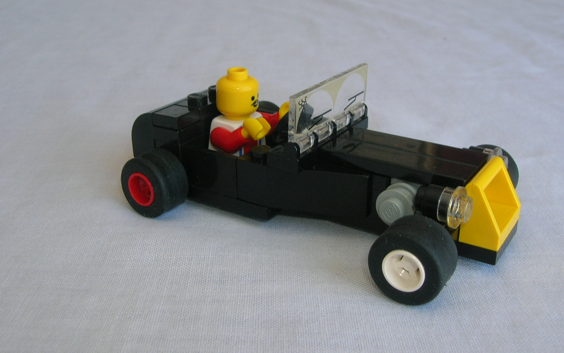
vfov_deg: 31.9
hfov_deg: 49.3
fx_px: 615
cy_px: 151
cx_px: 277
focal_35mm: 40
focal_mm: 6
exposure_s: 1/30
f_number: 4.9
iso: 50
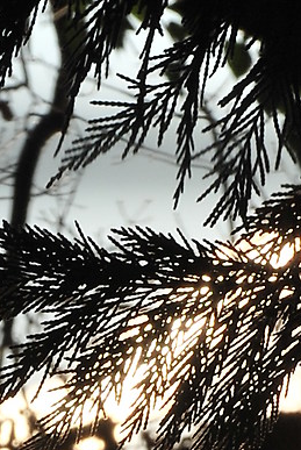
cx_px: 77
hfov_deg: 2.1
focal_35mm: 651
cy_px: 605
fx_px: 8142
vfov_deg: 3.2
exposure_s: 1/250
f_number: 16
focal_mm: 70
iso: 100
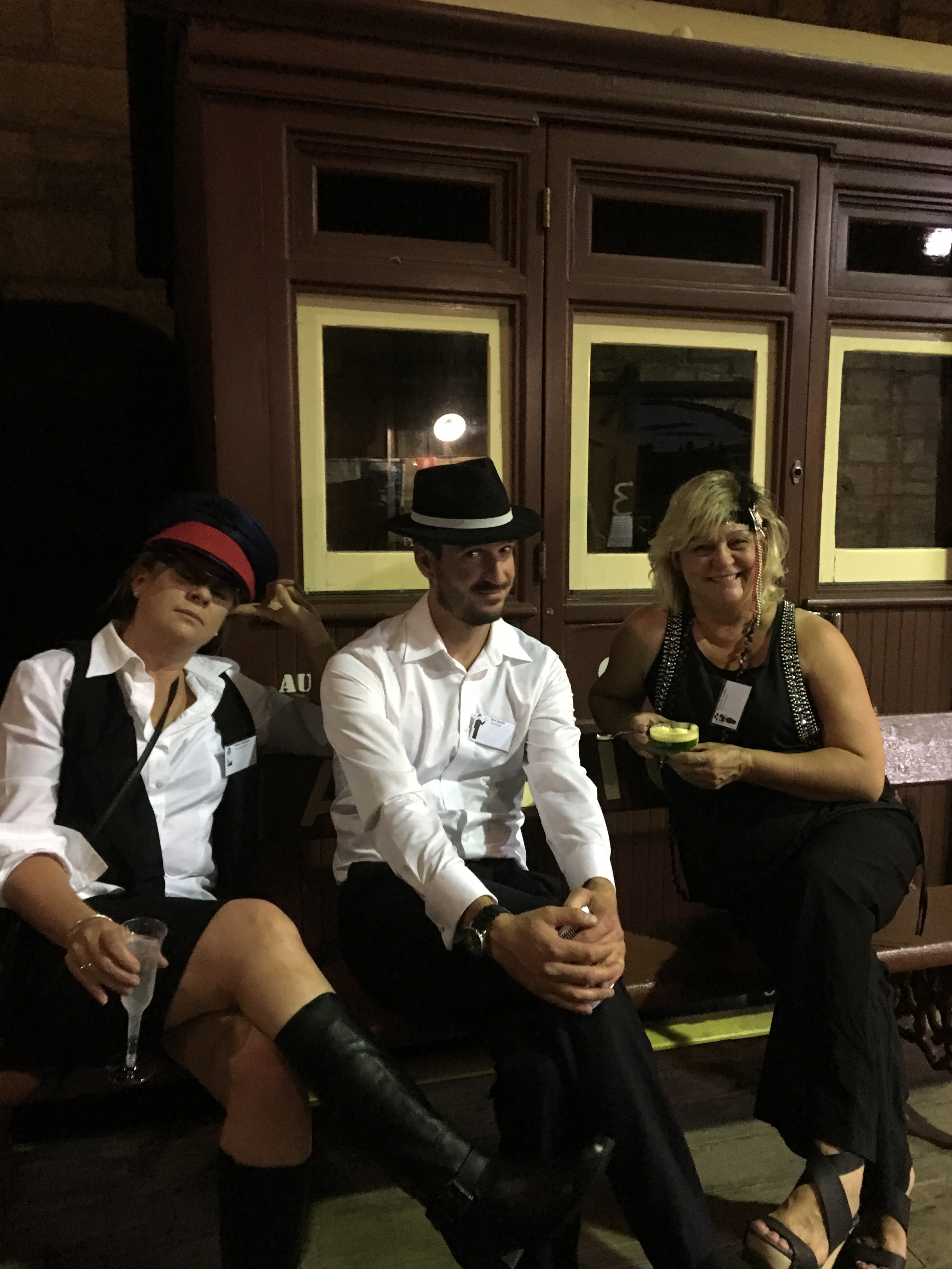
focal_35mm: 30
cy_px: 647
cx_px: 489
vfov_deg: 60.0
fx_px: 1100
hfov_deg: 46.8
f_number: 2.2
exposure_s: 1/17
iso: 500
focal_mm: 4.15
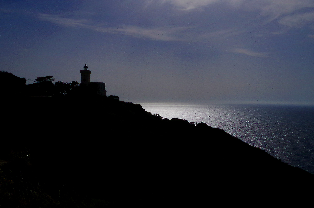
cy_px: 104
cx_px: 157
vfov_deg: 31.7
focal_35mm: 42
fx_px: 366
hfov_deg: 46.5
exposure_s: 1/3200
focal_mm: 28.13
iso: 1600
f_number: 14
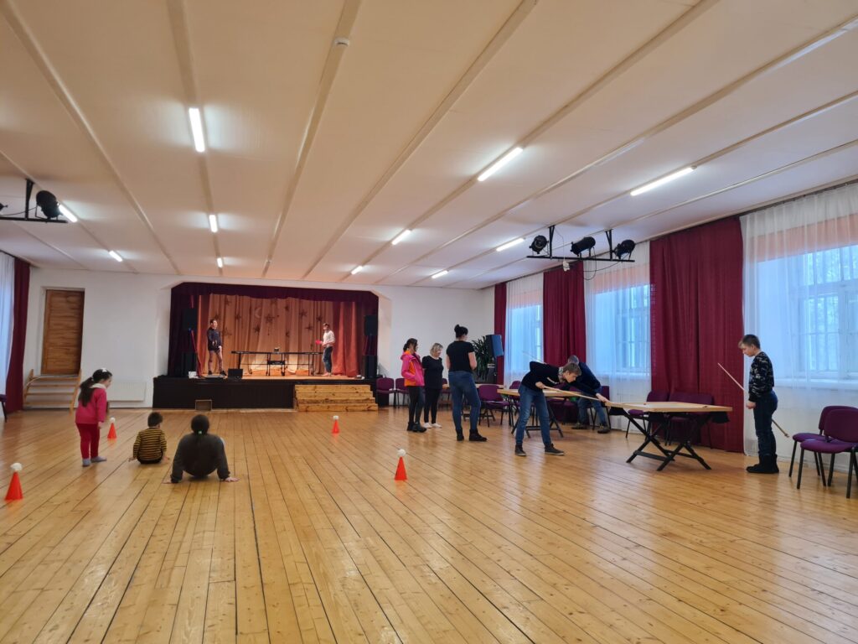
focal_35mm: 26
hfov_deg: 67.3
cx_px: 429
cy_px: 322
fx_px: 644
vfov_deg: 53.1
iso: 250
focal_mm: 5.4
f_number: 1.8
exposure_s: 1/100
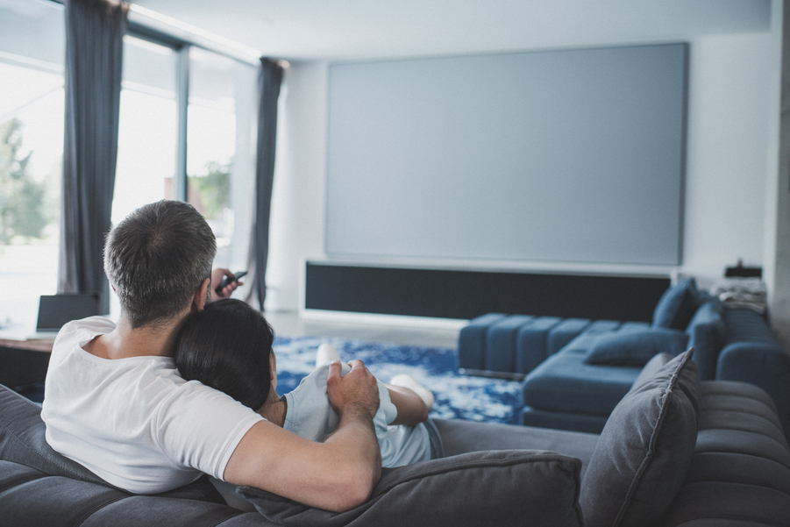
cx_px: 395
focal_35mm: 35
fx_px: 768
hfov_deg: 54.4
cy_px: 264
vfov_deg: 37.9
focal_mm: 35
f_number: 2.5
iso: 800
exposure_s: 1/250
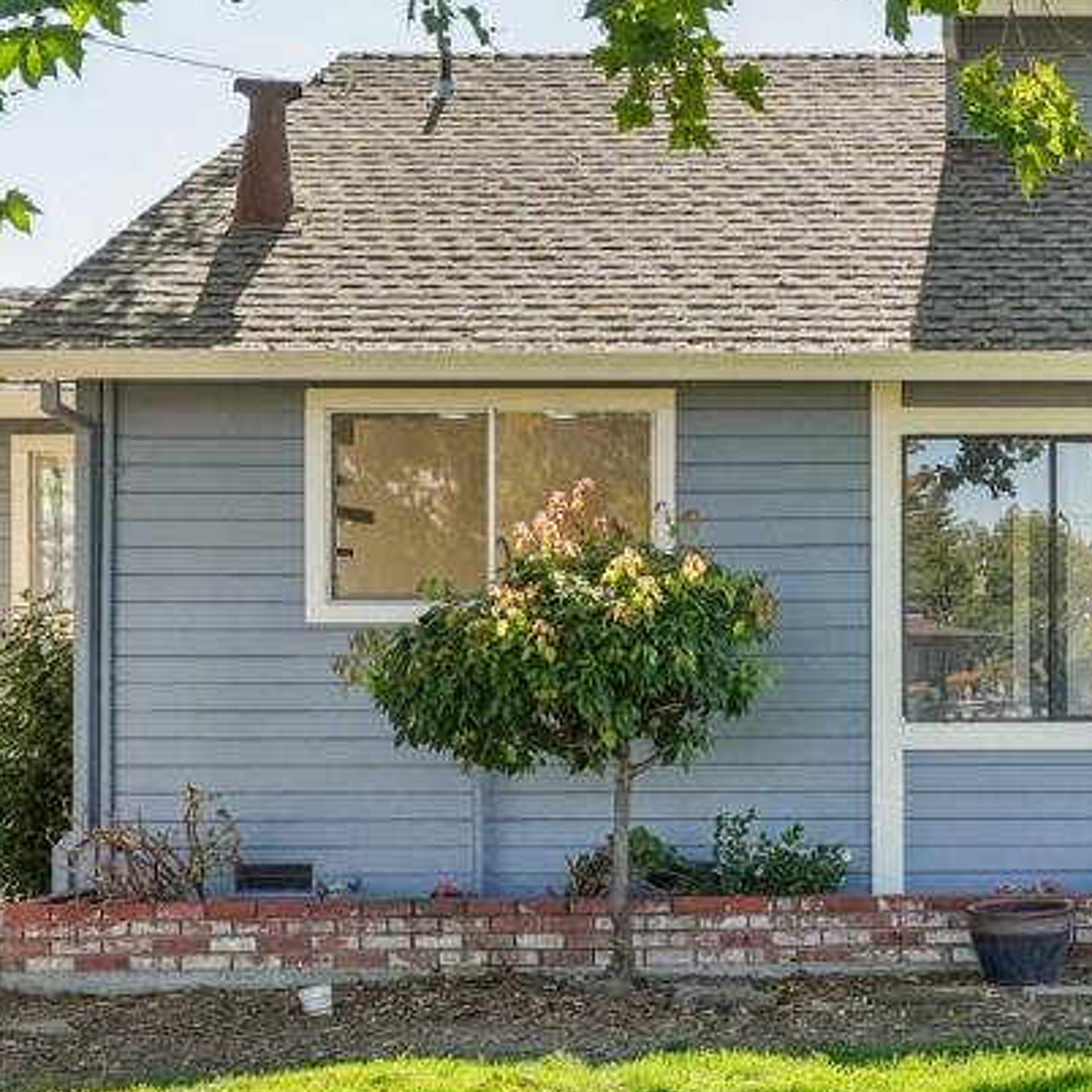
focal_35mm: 76
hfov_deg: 21.0
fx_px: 2712
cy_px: 575
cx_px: 1364
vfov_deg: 22.8
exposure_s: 1/500
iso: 640
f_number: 8
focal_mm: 24
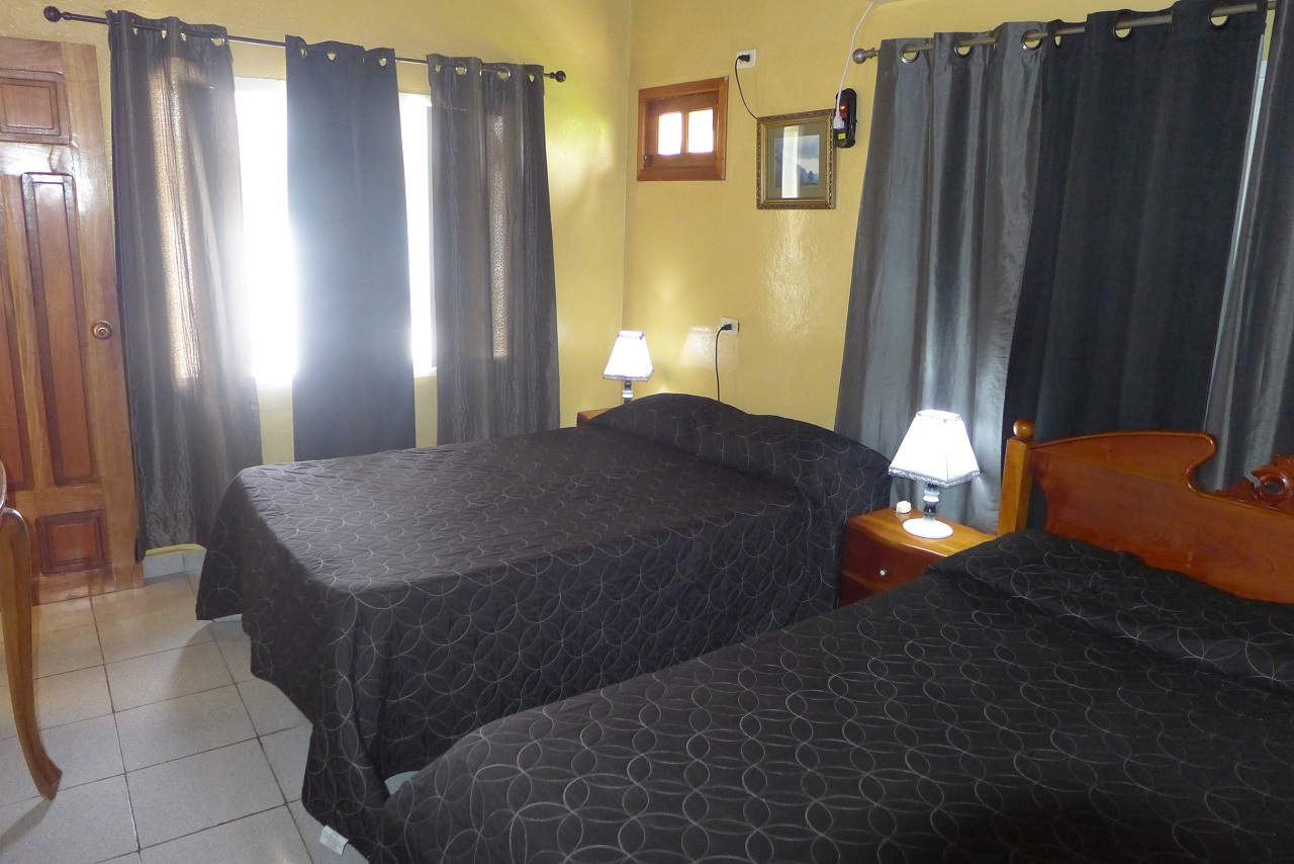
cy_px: 432
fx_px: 863
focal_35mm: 24
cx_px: 647
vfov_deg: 53.2
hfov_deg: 73.7
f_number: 1.6
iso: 800
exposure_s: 1/125
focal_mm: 4.7
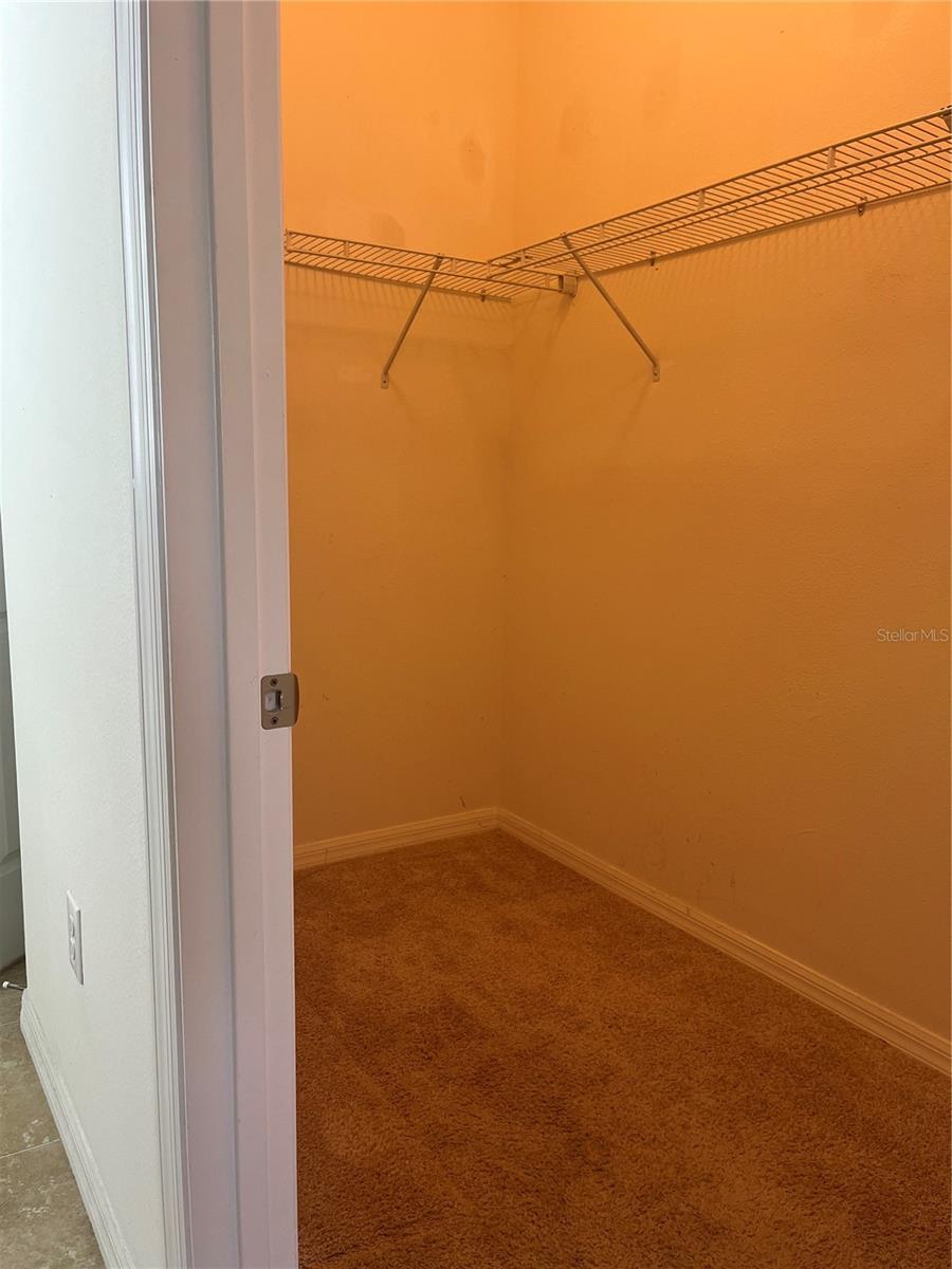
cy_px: 634
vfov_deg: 67.3
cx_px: 476
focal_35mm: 26
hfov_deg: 53.1
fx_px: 953
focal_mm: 5.1
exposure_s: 1/120
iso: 125
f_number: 1.6
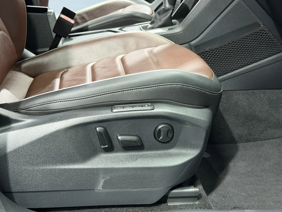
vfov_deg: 30.3
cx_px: 141
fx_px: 391
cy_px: 106
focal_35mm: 48
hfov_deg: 39.7
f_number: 1.78
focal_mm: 6.76
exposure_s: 1/33
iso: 500
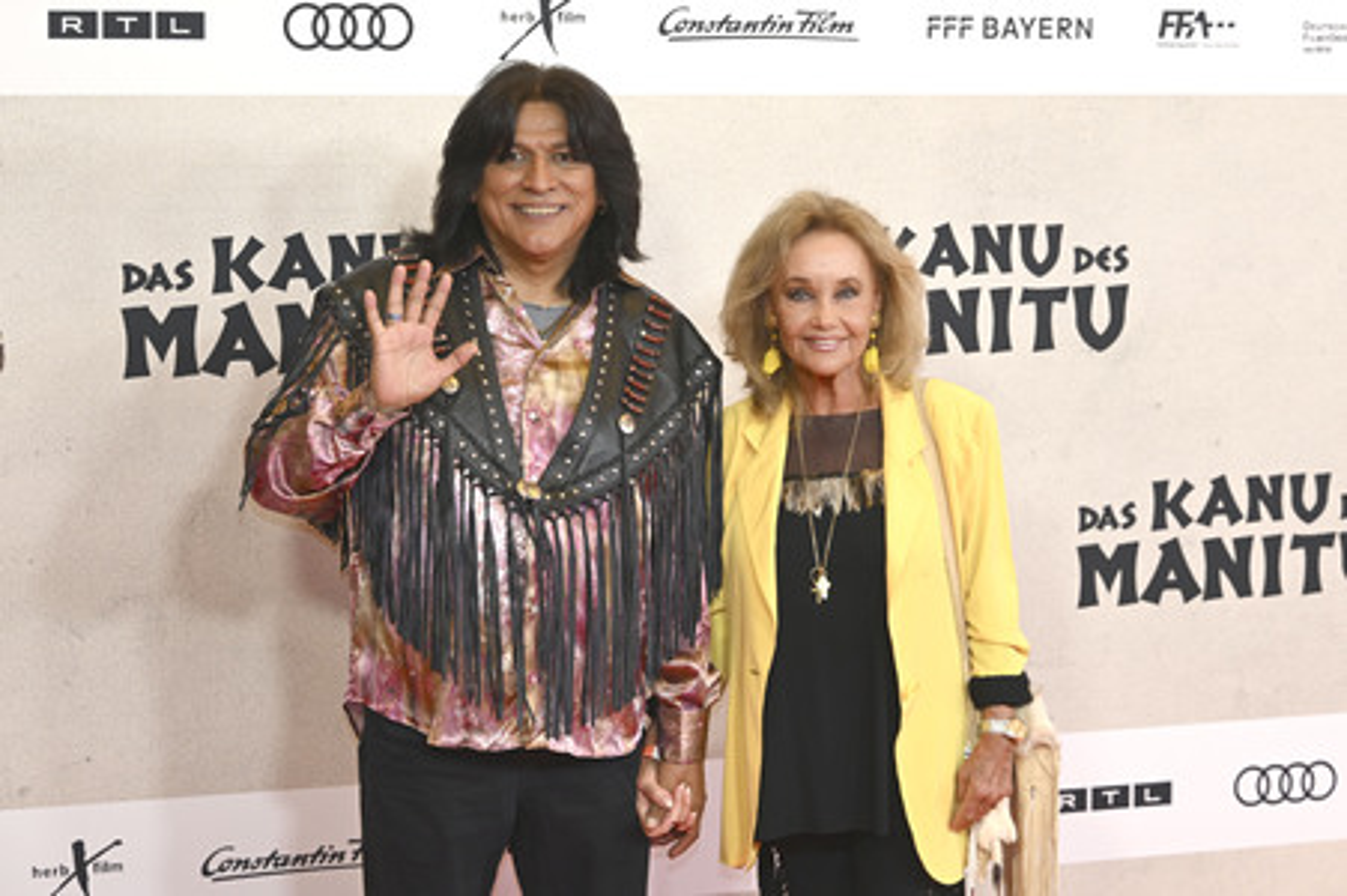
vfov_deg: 18.2
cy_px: 448
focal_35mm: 75
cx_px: 674
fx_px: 2804
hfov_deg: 27.0
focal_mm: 75
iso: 800
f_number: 5.6
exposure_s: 1/160
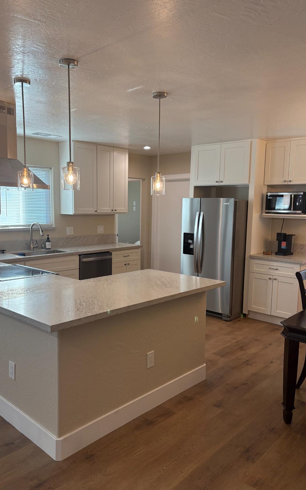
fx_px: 374
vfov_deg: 66.5
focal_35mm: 28
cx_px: 136
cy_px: 245
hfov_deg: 44.4
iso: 125
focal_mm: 5.96
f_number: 1.6
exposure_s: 1/162
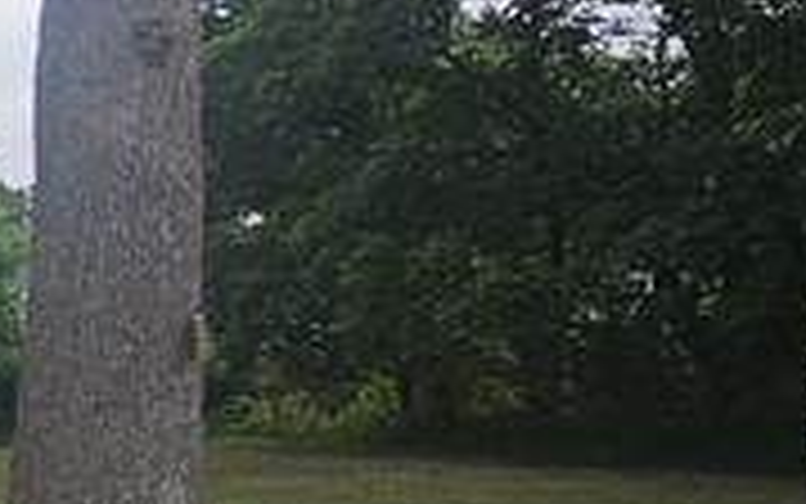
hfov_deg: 17.2
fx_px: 1736
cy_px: 356
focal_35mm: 79
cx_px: -892
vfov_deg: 16.5
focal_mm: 2.2
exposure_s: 1/1222
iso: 50
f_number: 2.2
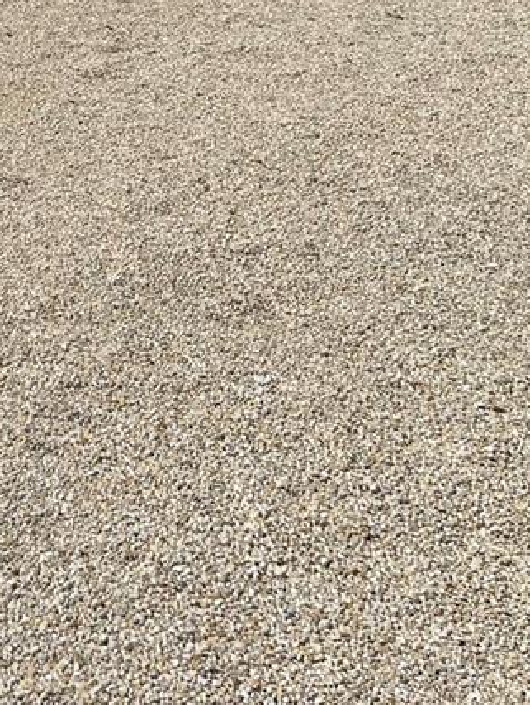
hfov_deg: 18.7
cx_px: -162
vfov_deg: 24.1
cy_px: -152
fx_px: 1488
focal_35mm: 73
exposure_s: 1/14286
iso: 50
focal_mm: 5.7
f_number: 1.5
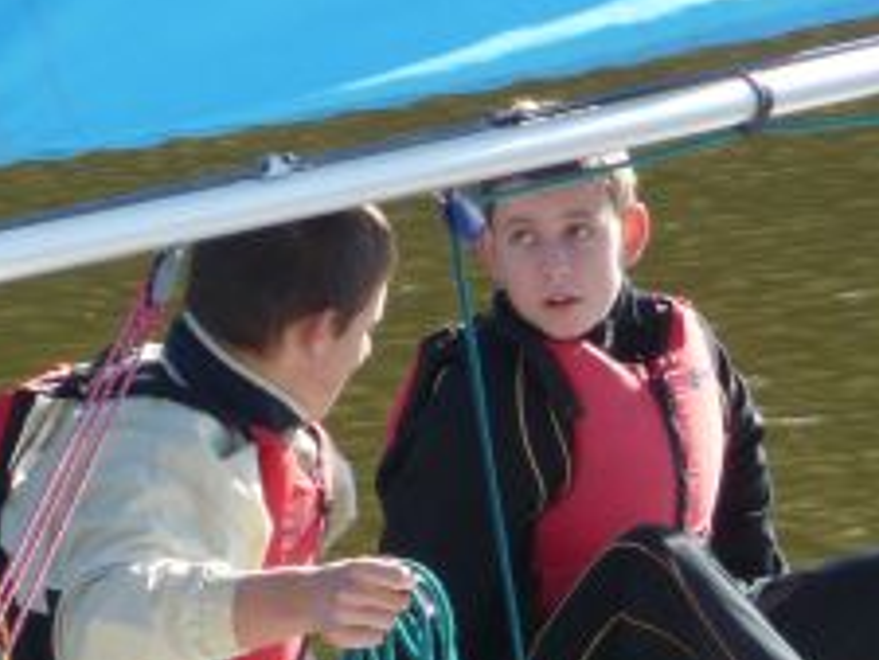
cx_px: 387
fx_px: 13669
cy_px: 531
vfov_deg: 2.8
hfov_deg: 3.7
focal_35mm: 538
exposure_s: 1/200
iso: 100
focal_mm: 32.3
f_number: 4.8
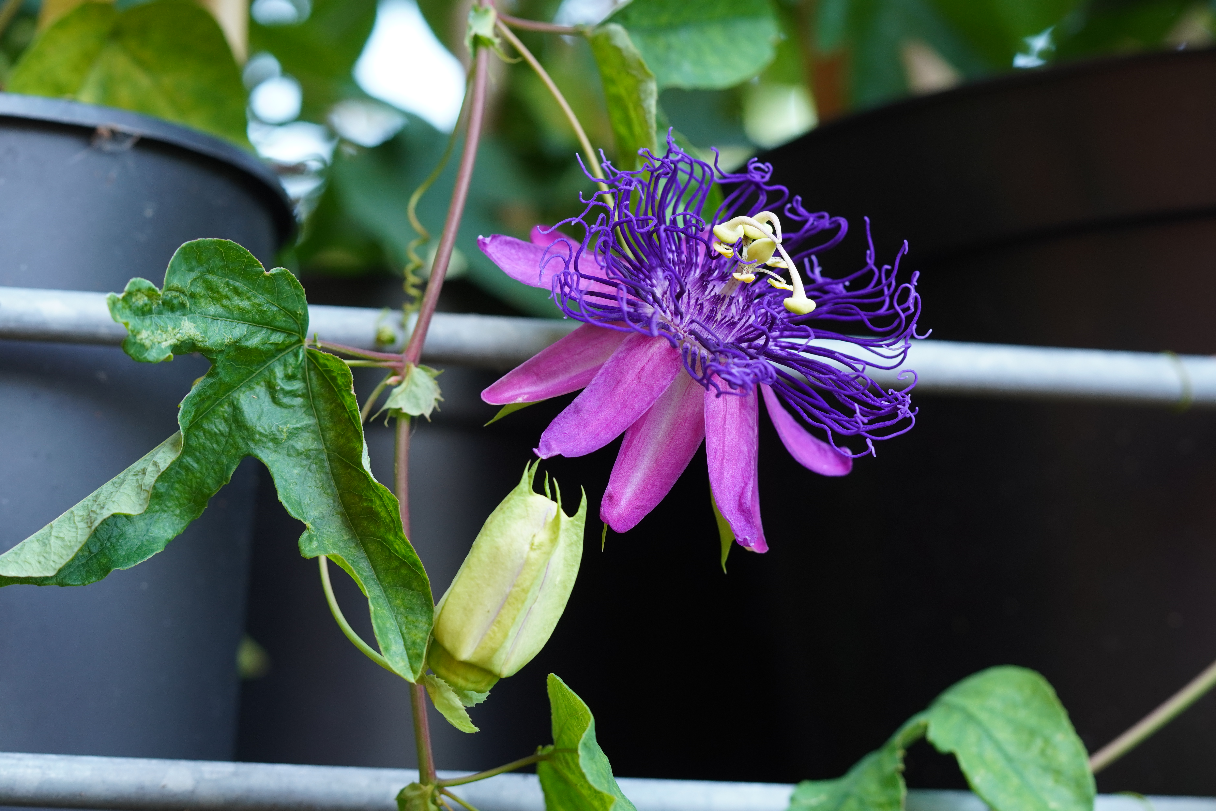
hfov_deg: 15.2
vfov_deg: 10.2
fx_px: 4560
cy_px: 406
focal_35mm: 135
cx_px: 608
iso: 500
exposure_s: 1/160
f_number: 4.5
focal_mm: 90
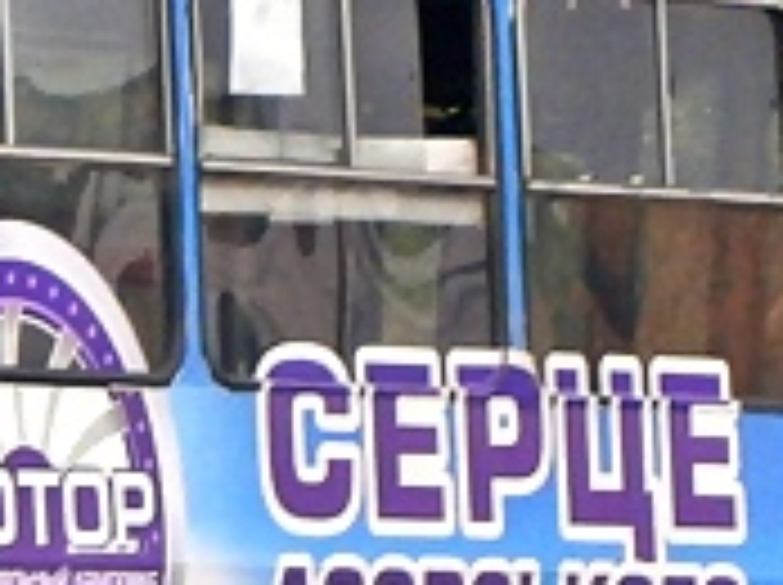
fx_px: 16896
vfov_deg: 2.0
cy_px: -58
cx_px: -189
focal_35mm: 748
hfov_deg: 2.7
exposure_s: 1/100
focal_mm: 23.5
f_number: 6.5
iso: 80
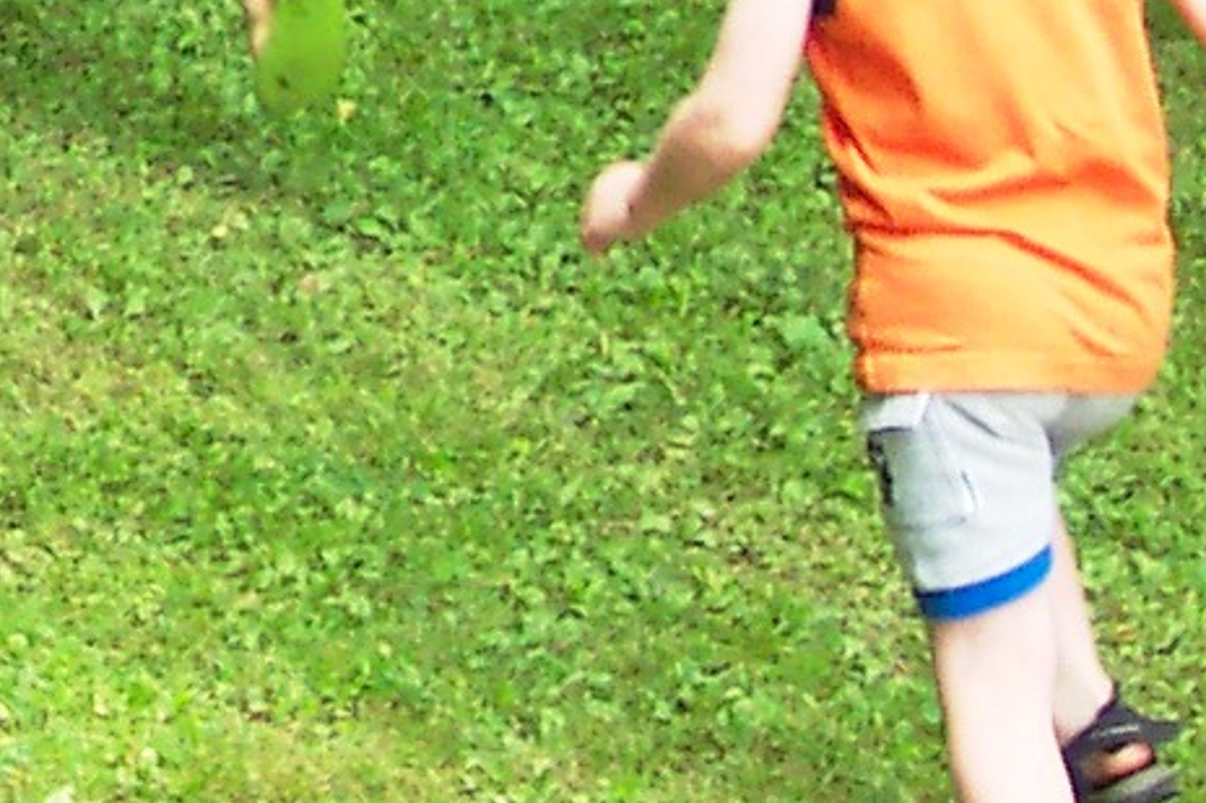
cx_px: -486
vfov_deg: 7.5
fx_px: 5927
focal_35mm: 177
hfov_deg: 11.2
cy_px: -593
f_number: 2.8
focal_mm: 8
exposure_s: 1/250
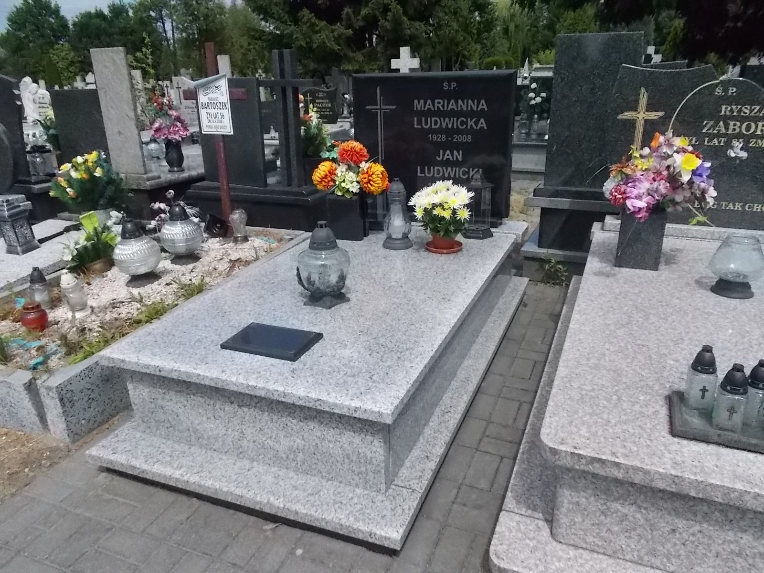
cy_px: 286
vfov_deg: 53.1
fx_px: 574
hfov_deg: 67.3
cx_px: 382
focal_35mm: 26
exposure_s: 1/1000
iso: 400
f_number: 8
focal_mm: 4.6
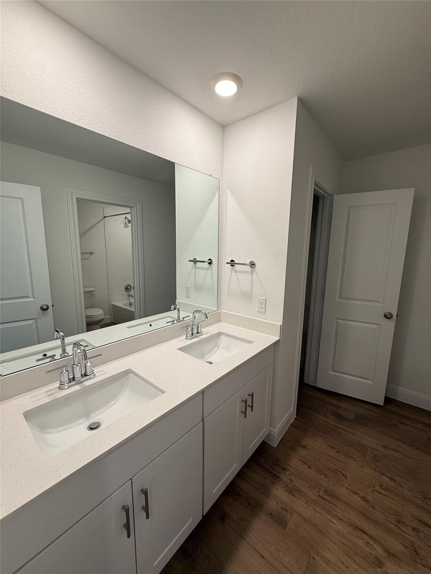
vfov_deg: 102.1
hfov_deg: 85.7
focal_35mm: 14
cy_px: 287
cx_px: 216
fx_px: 232
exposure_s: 1/120
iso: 100
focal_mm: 2.22
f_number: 2.2
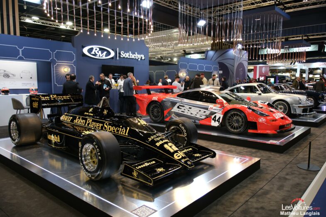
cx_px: 163
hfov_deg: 67.4
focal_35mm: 27
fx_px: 244
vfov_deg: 47.9
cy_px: 108
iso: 160
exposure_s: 1/30
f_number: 2.8
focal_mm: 18
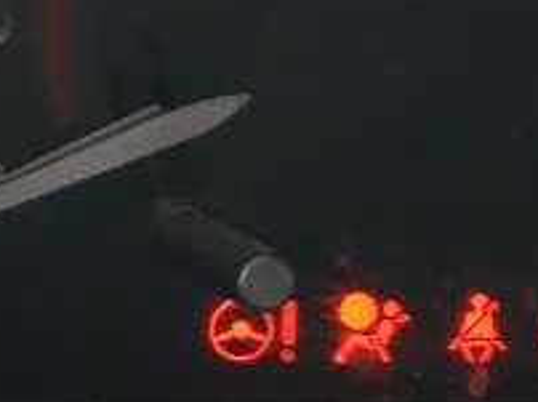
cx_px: -810
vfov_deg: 7.1
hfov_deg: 8.6
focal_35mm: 206
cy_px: -202
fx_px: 3198
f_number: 1.5
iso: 52
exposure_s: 1/50
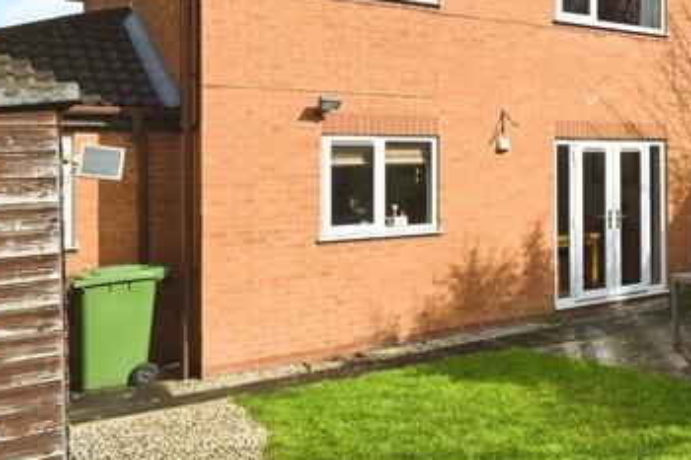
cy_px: 163
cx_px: 732
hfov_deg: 39.9
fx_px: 787
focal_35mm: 41
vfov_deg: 32.4
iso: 100
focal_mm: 14
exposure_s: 1/250
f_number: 8
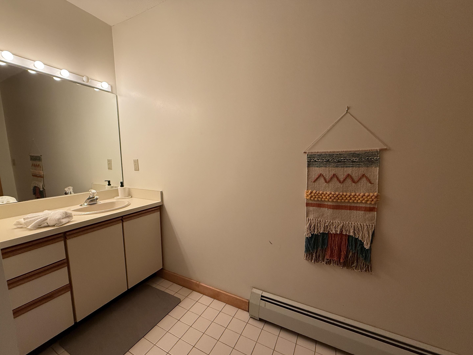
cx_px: 224
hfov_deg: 98.1
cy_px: 187
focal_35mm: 15
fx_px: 205
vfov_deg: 81.7
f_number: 2.2
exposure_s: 1/120
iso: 250
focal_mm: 2.22
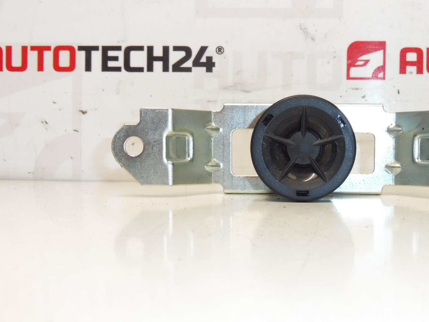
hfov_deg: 32.8
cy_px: 196
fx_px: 719
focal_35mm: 58
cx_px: 299
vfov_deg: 25.2
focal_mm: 6.9
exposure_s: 1/80
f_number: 4.5
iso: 200
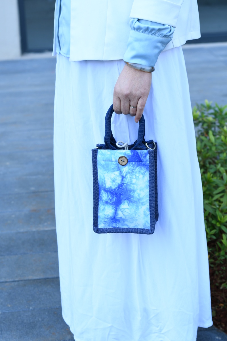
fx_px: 709
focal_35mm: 75
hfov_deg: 18.2
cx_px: 114
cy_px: 170
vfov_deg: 27.0
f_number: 5
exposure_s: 1/320
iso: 280
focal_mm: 50
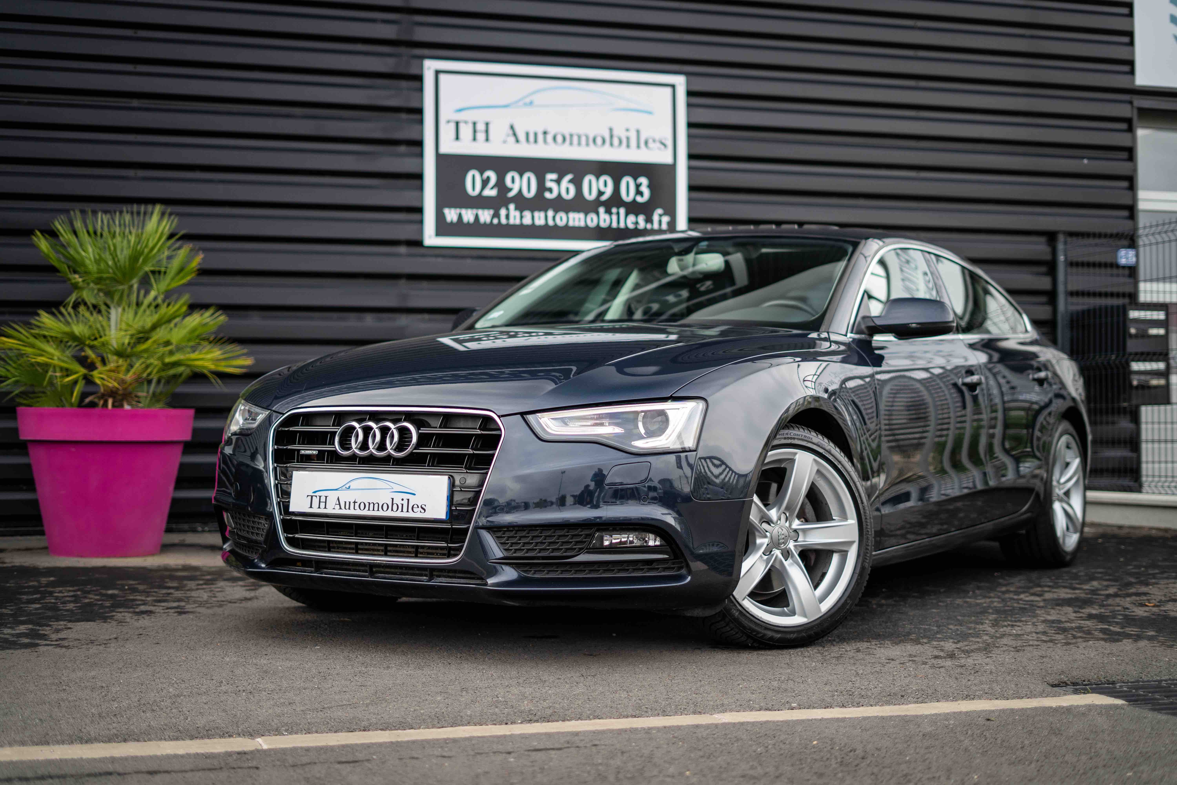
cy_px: 392
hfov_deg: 39.6
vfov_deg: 27.0
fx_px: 1635
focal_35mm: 50
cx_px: 588
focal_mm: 50
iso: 100
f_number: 1.8
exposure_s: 1/500
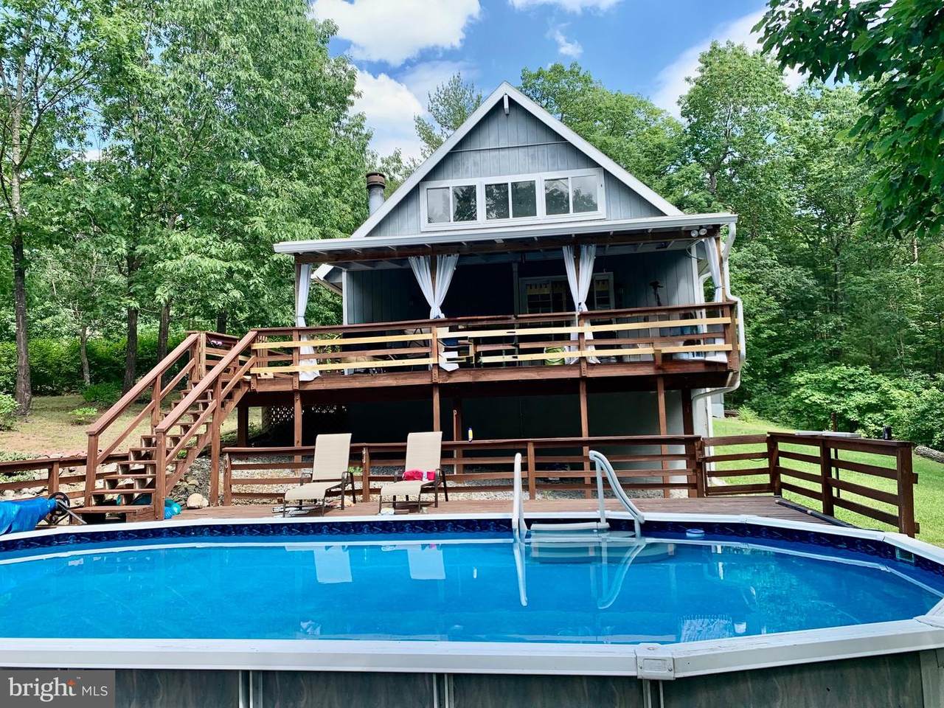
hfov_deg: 67.3
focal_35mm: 26
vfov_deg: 53.1
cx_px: 472
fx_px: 709
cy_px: 354
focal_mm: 4.25
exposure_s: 1/635
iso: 25
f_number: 1.8
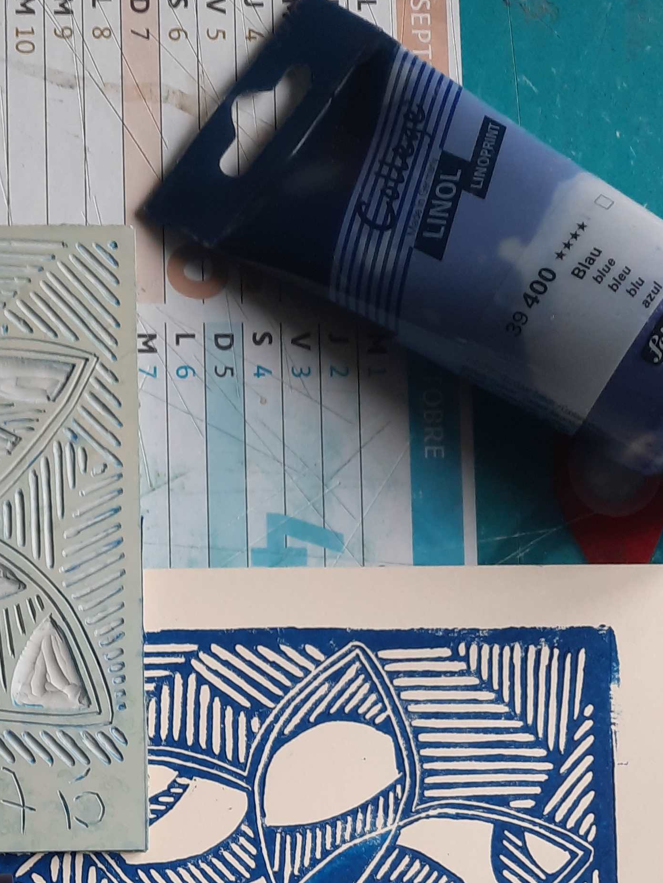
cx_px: 78
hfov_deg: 26.2
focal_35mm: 54
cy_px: 848
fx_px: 1379
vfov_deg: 33.1
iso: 100
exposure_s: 1/50
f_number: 2
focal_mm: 4.6
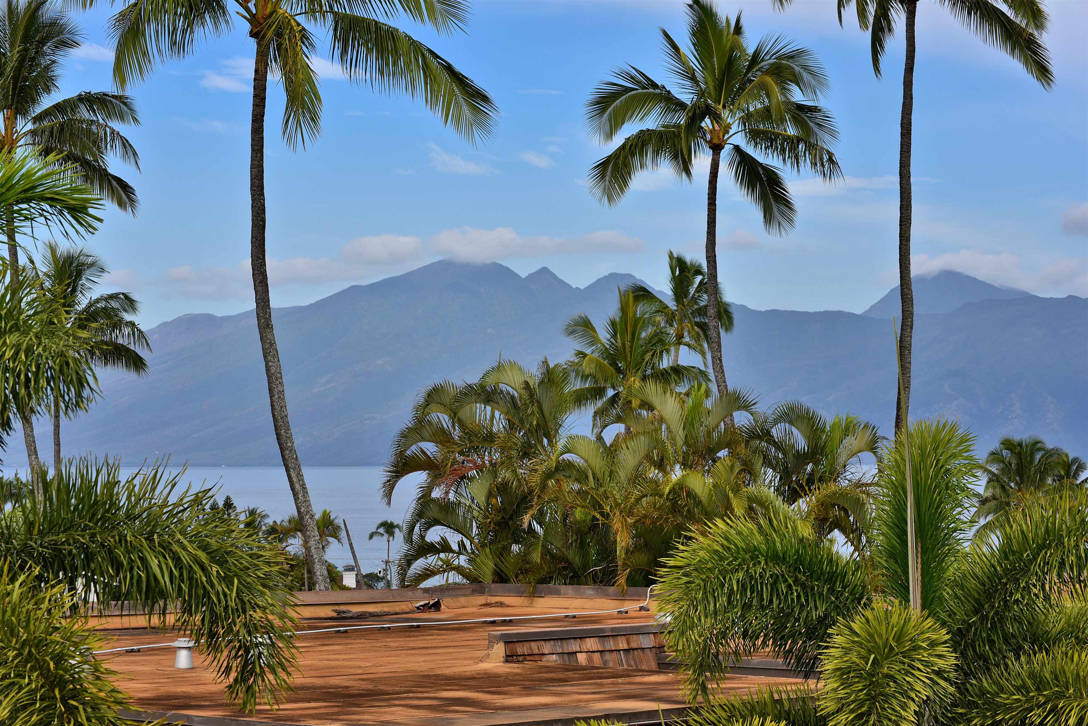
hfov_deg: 18.6
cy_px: 363
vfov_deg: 12.5
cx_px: 544
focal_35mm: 110
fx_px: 3325
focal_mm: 110
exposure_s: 1/200
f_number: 10
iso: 100
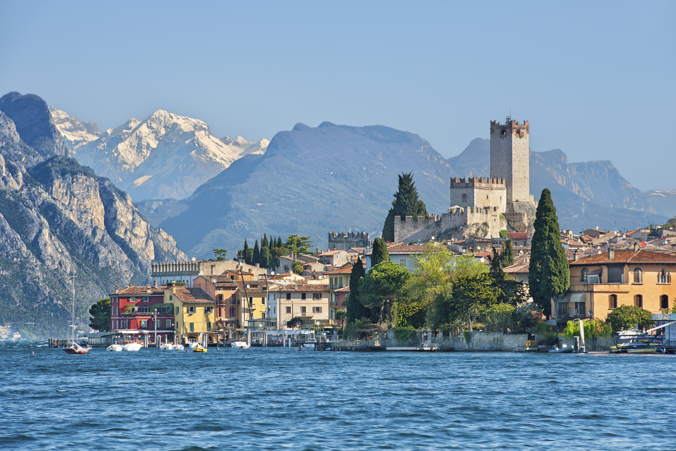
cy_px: 226
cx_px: 338
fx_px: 3756
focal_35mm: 200
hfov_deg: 10.3
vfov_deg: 6.9
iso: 100
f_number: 16
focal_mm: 200
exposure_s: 1/2
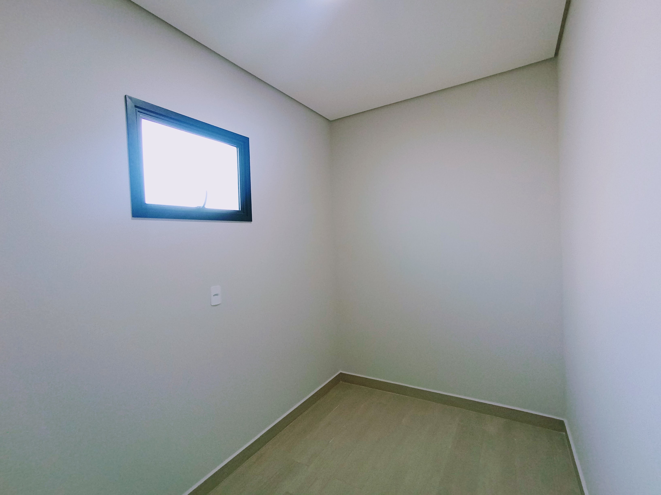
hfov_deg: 94.5
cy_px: 248
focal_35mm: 16
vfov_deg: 78.1
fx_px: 306
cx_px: 330
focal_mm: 1.65
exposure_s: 1/60
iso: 178
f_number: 2.2
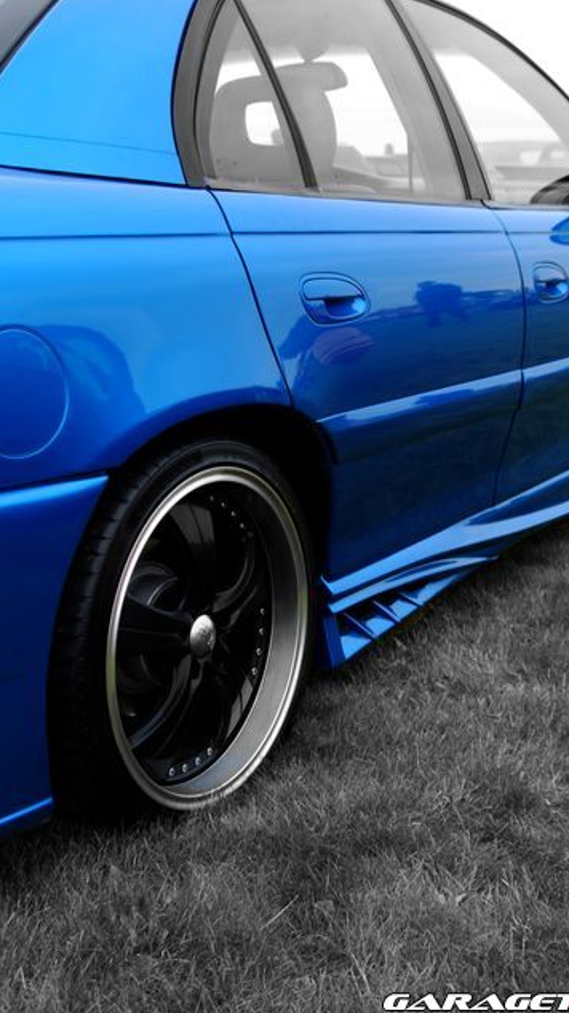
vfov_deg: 38.5
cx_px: 315
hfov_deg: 22.2
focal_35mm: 54
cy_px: 506
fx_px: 1450
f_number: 4
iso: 100
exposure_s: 1/60
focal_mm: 34
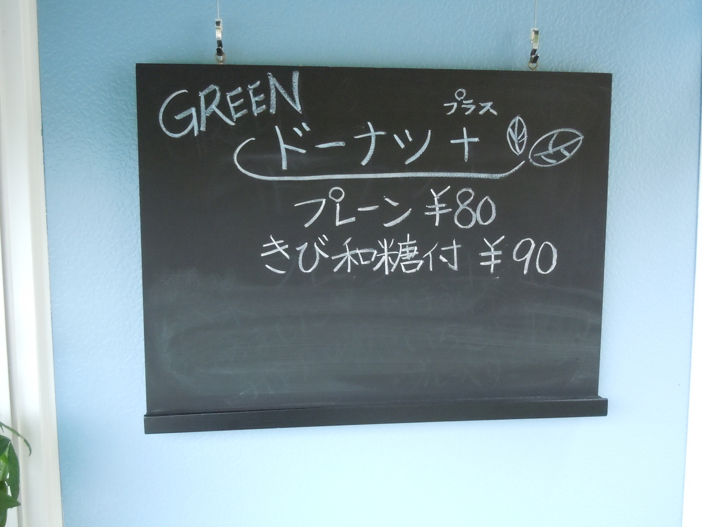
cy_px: 264
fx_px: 669
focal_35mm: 33
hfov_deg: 55.4
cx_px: 351
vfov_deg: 42.9
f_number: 4
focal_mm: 5.9
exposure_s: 1/100
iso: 800
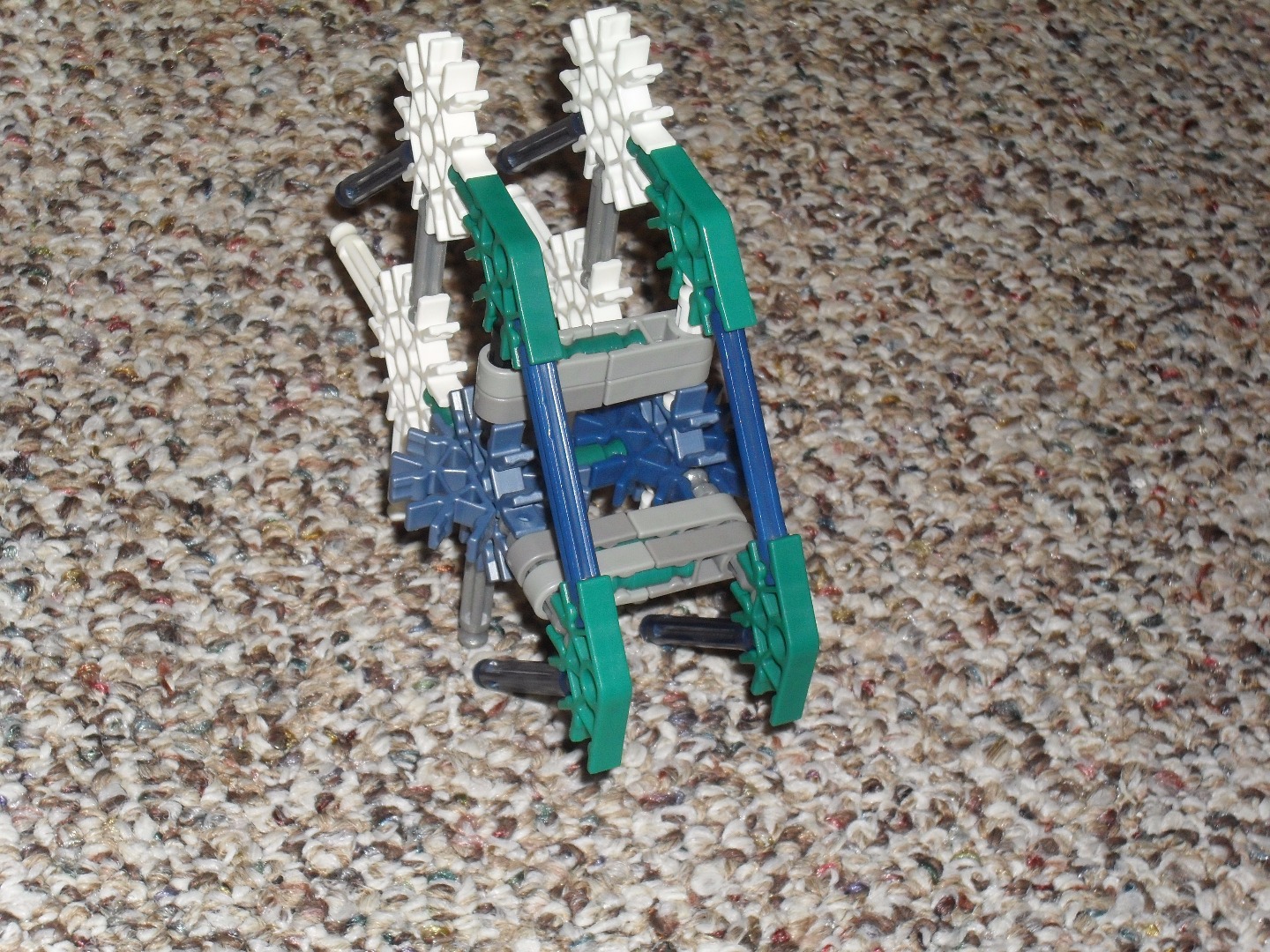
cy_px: 476
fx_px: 2421
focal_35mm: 66
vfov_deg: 22.3
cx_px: 635
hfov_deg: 29.4
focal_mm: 11.7
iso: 200
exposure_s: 1/60
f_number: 4.6
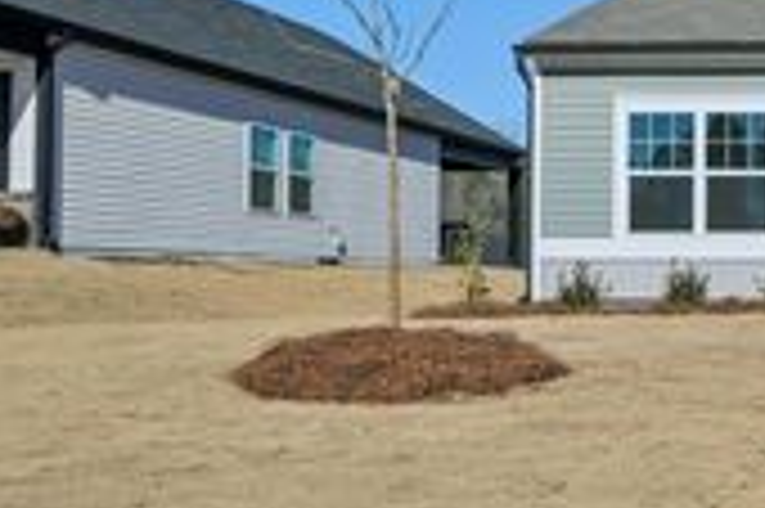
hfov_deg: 30.9
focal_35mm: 51
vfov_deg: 25.3
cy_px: 34
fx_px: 1093
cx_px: 972
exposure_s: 1/800
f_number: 8
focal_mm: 17.5
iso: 100
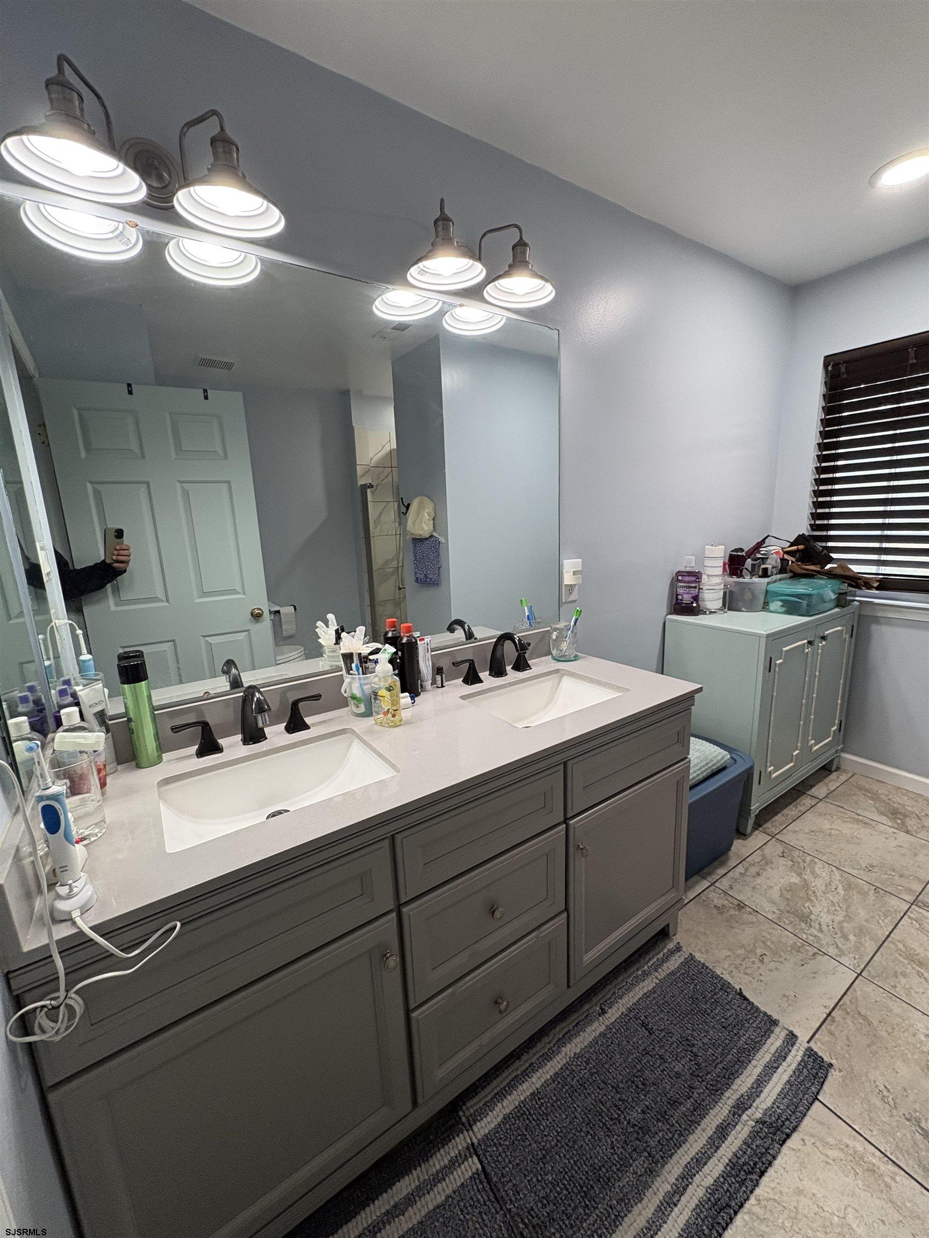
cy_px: 619
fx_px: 501
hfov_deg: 85.7
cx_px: 464
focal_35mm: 14
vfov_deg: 102.1
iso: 200
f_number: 2.2
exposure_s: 1/60
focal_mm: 2.22
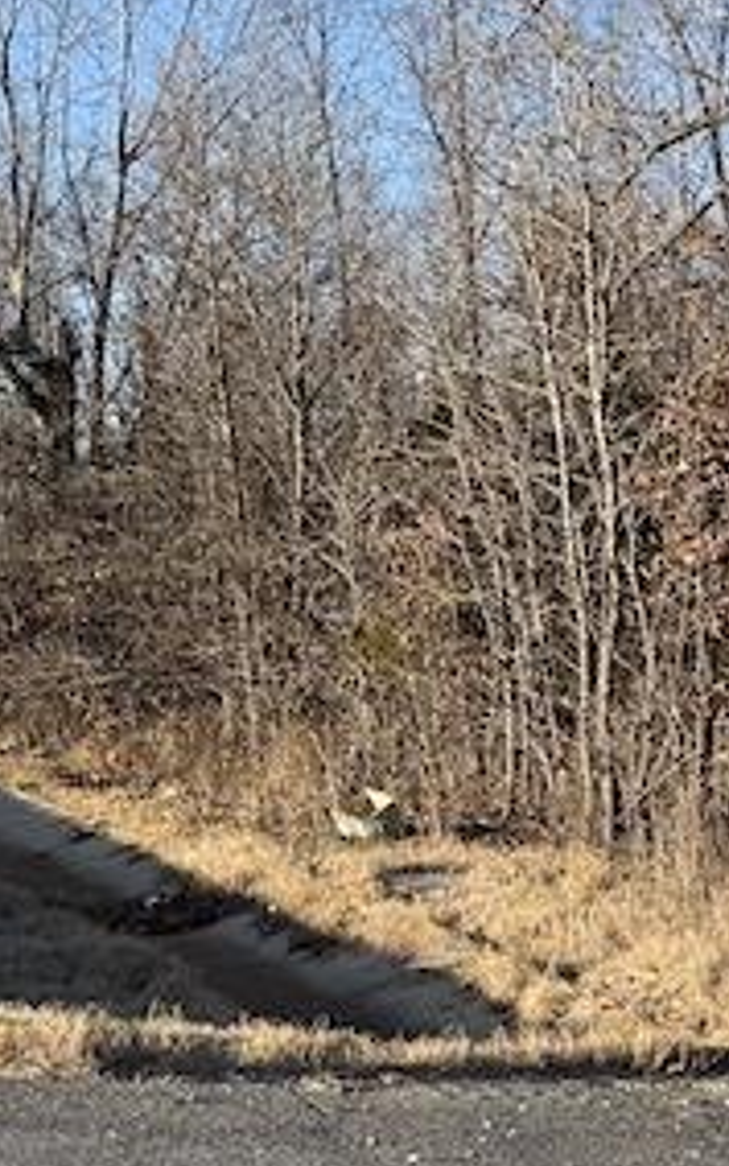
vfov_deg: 23.0
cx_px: 1293
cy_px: 635
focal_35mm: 90
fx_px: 2859
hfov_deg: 13.2
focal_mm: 6.76
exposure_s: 1/2110
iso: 80
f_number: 1.78
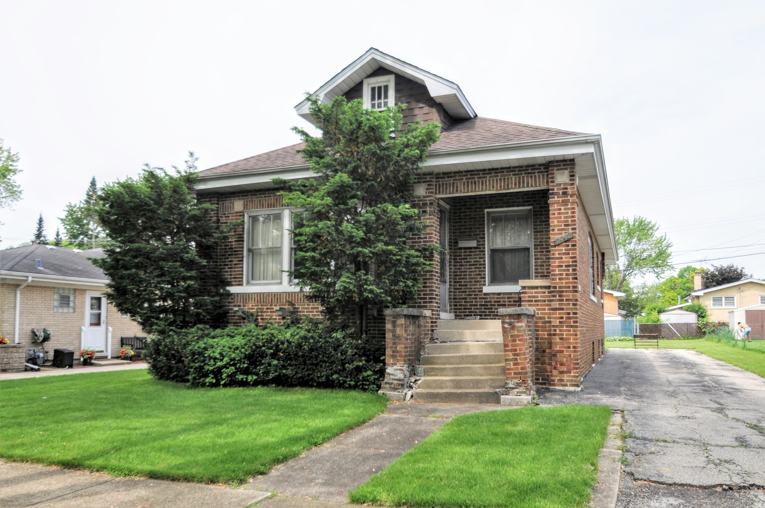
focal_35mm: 28
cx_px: 382
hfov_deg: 64.6
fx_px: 605
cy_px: 254
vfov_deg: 45.6
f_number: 4.5
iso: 200
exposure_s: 1/640
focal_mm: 19
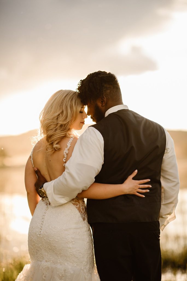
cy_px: 140
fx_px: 661
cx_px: 94
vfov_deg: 23.9
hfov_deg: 16.1
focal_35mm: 85
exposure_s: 1/1250
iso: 200
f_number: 2
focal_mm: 85
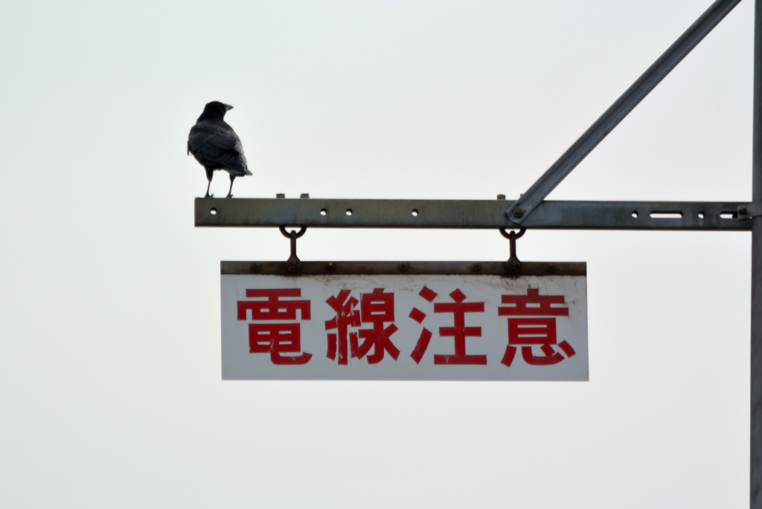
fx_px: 17162
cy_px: 254
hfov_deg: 2.5
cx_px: 381
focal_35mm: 810
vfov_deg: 1.7
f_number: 7.1
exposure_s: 1/400
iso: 100
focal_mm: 300
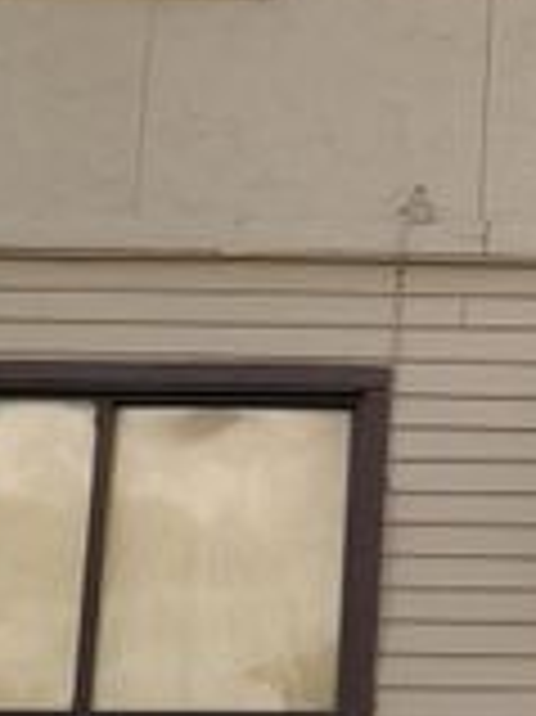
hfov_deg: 12.7
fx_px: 2253
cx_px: 856
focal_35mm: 109
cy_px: 570
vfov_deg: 17.9
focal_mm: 5.4
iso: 40
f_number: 1.8
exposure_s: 1/2404
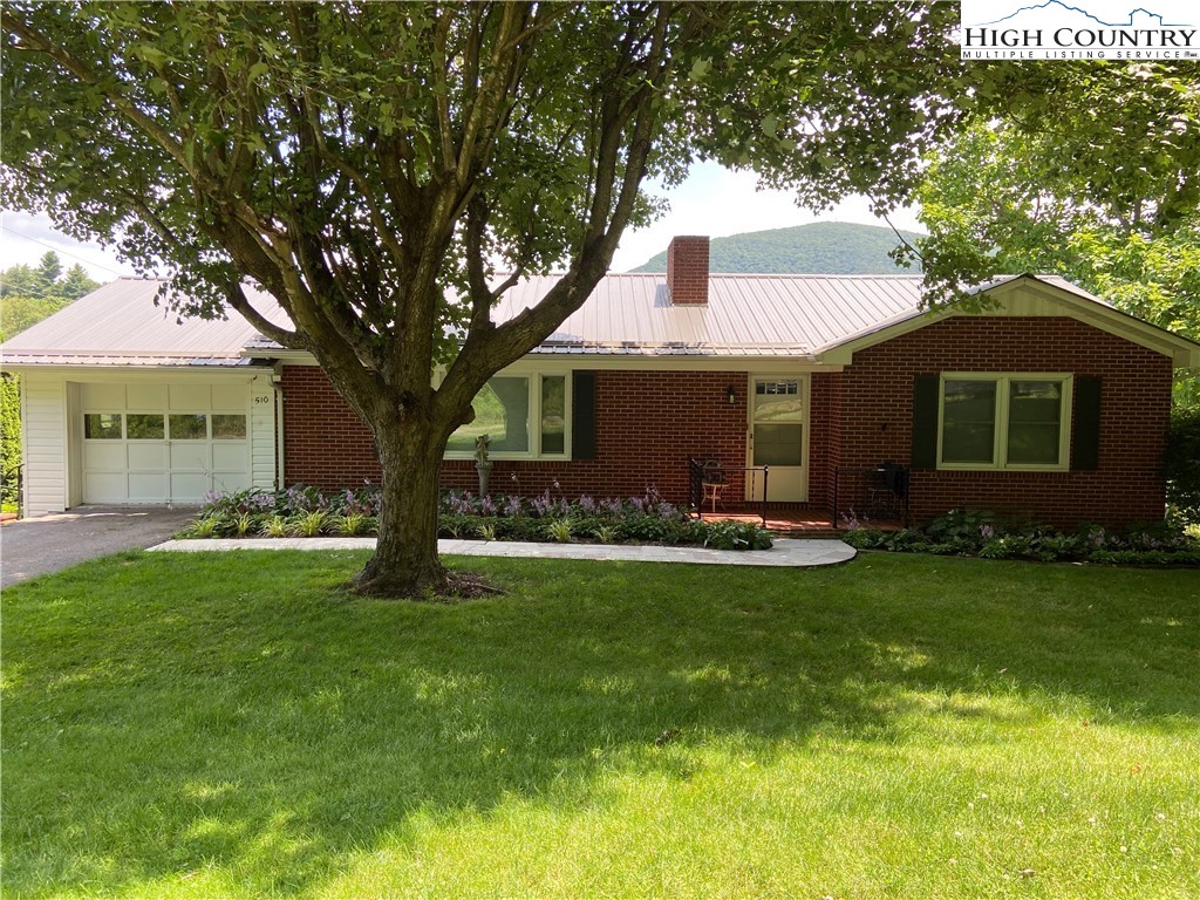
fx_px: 901
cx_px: 600
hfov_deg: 67.3
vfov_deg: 53.1
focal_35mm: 26
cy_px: 450
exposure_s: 1/323
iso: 32
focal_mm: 4.25
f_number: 1.8
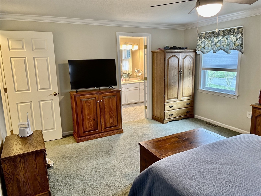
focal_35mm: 26
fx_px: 196
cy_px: 98
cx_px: 130
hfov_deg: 67.3
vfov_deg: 53.1
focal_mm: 5.96
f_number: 1.6
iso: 200
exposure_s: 1/60
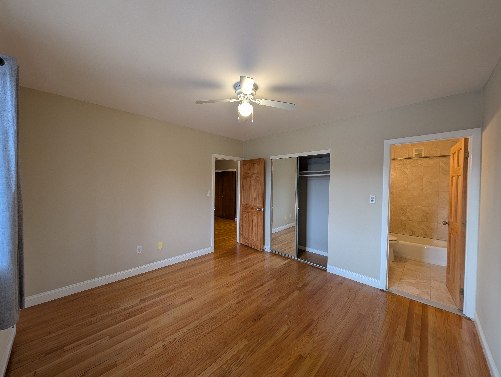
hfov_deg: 110.5
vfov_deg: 94.6
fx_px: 174
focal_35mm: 12
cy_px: 188
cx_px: 250
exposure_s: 1/60
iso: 149
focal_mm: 2.23
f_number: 1.95
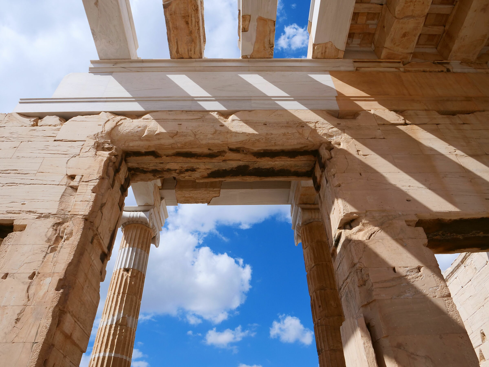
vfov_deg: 56.8
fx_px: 339
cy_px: 184
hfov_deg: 71.6
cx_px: 244
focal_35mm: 24
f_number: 8
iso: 200
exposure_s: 1/800
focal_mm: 12
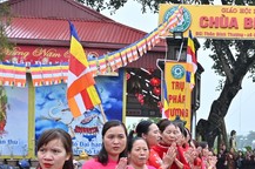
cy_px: 158
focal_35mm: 72
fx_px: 509
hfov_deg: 26.1
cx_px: 276
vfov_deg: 18.5
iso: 125
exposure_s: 1/80
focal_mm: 24
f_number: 6.3
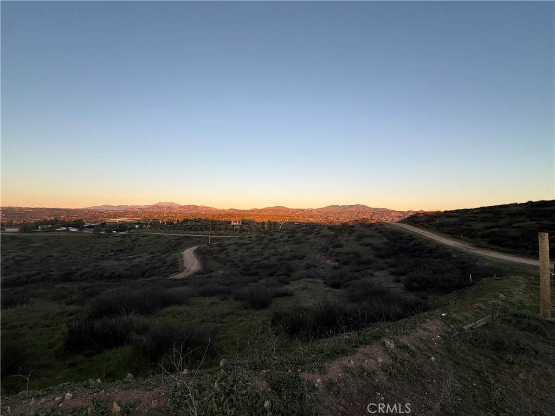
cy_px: 208
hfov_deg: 102.1
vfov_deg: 85.7
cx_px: 278
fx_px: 224
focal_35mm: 14
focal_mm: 2.22
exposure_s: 1/255
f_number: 2.2
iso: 50
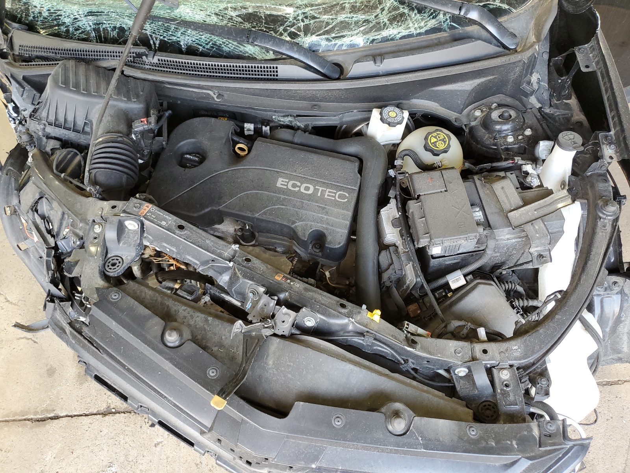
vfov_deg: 53.1
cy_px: 236
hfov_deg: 67.3
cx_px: 315
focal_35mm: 26
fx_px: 473
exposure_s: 1/60.2
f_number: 1.5
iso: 116
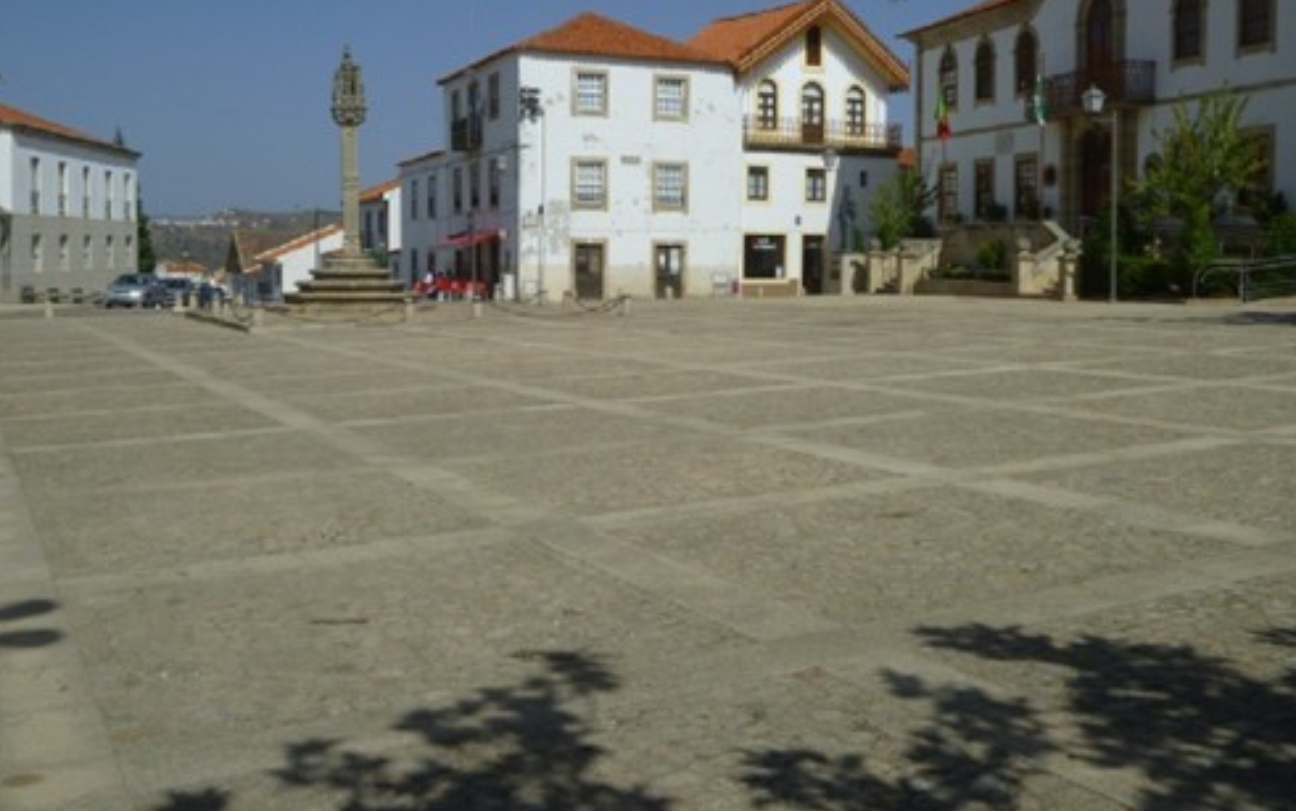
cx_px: 641
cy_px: 337
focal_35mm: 41
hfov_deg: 48.2
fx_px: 1448
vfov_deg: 31.2
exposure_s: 1/800
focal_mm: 6.8
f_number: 5.6
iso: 80
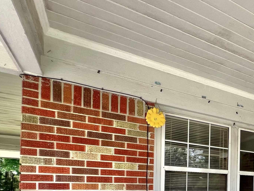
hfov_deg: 48.0
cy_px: 189
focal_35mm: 29
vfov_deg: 42.1
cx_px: 267
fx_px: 213
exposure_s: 1/203
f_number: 1.8
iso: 32
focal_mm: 1.57
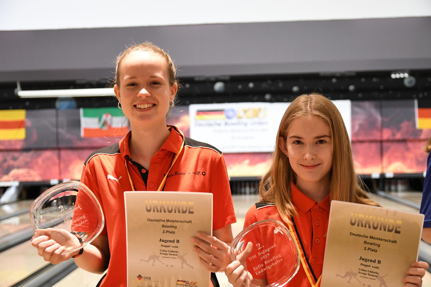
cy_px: 144
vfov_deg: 25.1
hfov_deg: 36.9
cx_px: 216
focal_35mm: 54
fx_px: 646
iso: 1600
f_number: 2.8
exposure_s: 1/60
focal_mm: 36
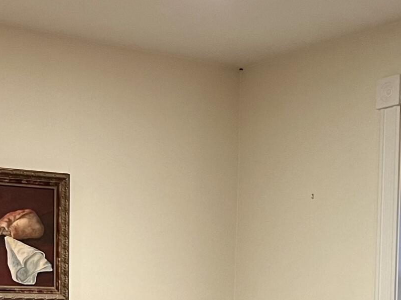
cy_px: 418
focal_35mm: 98
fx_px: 1135
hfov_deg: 19.8
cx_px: 69
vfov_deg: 14.3
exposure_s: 1/60
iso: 320
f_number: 1.5
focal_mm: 5.7
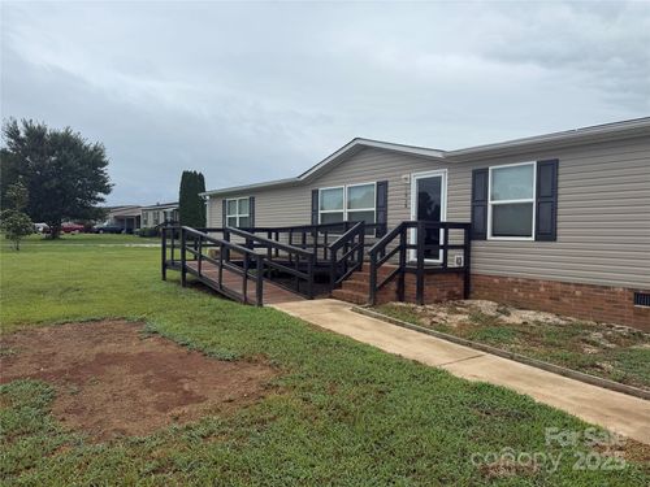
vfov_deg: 56.8
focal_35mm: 24
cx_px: 325
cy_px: 244
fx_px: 451
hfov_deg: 71.6
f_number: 1.78
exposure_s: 1/5319
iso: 80
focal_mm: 6.76
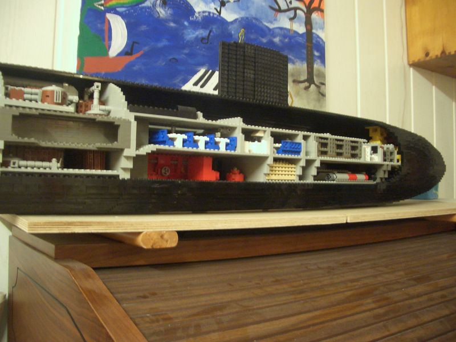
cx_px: 228
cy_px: 171
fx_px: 461
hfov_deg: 52.6
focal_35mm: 35
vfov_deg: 40.7
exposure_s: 1/8
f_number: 2.6
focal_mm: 5.8
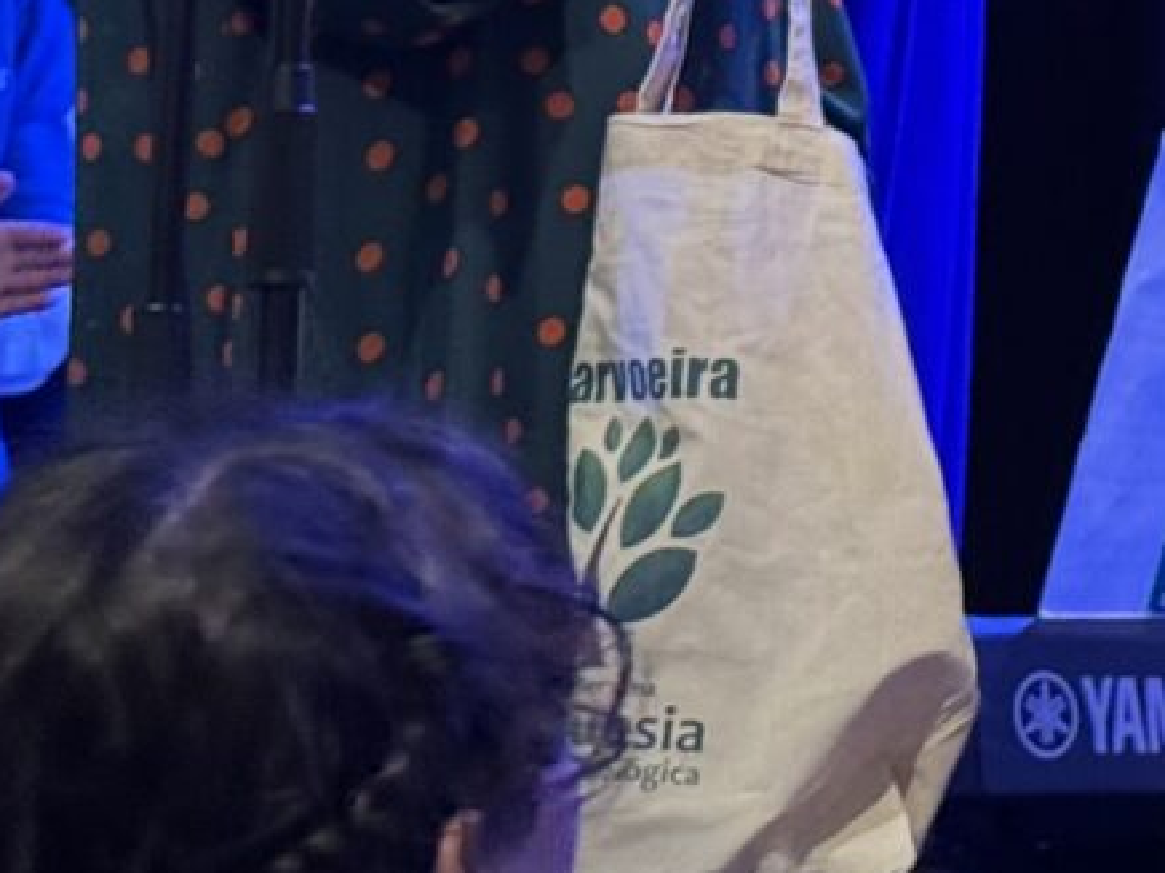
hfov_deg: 11.2
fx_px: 5688
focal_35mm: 169
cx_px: 1772
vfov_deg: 8.6
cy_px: -390
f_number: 1.78
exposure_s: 1/40
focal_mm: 6.76
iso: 320
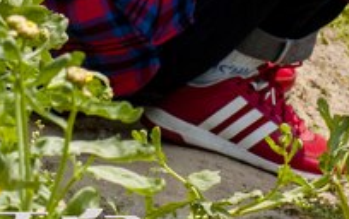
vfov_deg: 3.7
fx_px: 3390
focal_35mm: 356
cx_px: 58
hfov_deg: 5.9
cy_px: -179
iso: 100
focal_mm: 50
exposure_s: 1/250
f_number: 6.3
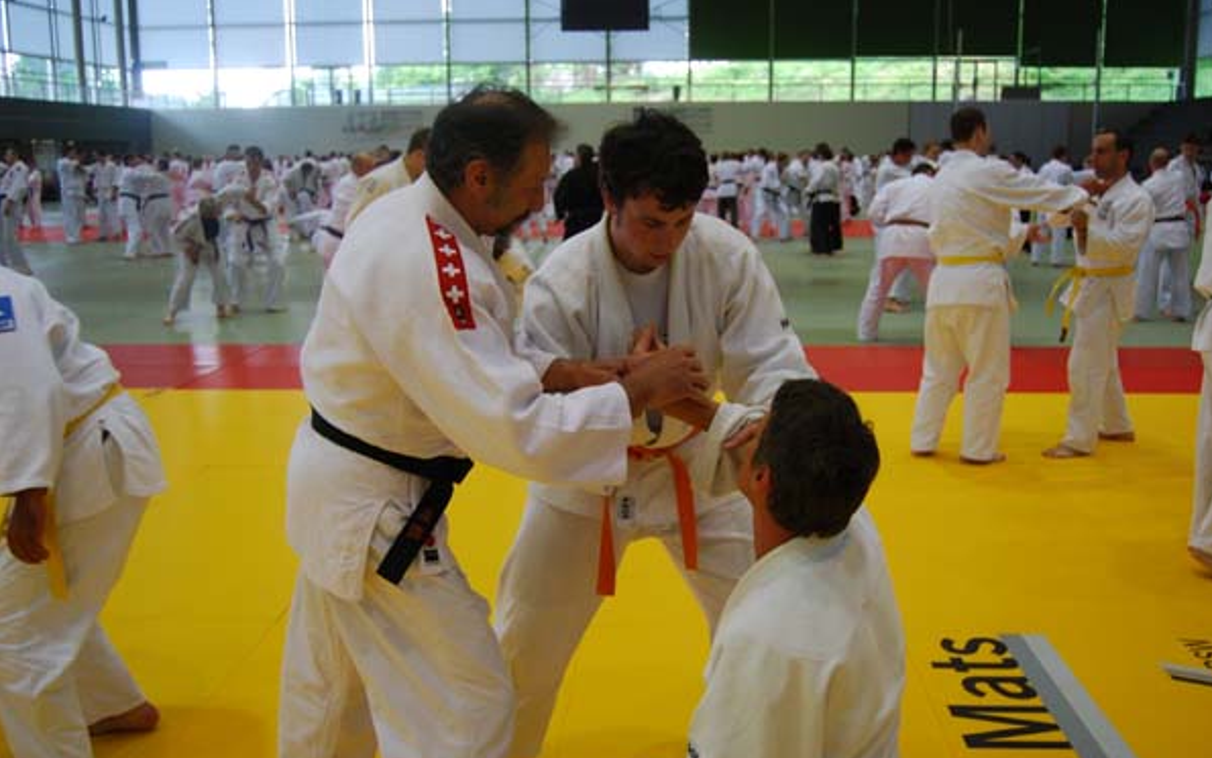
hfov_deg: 54.6
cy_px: 401
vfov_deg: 35.8
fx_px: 1173
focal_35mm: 36
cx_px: 609
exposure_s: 1/40
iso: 200
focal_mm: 23
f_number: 3.8
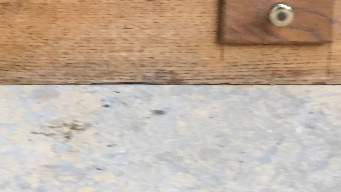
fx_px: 968
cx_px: 161
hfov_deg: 20.0
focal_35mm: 107
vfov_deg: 11.1
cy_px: -48
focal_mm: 4.15
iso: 200
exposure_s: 1/33
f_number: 2.2
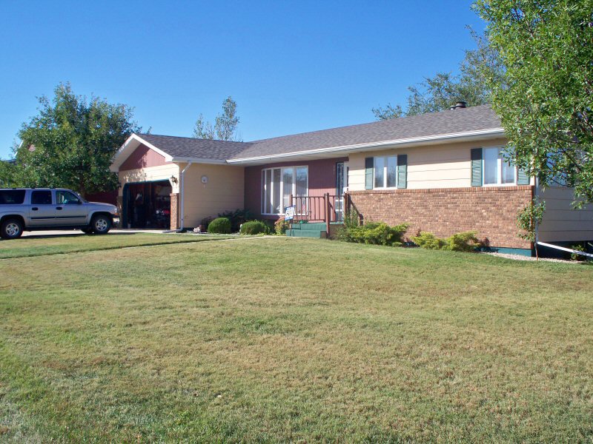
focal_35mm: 35
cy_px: 222
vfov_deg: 40.7
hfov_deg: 52.6
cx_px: 296
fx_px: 600
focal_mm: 7.54
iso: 100
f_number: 4.8
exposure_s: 1/500
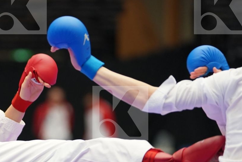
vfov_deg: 3.6
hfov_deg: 5.4
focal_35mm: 381
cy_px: 113
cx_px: 19
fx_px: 2561
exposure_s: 1/500
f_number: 2.8
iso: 1600
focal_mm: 171
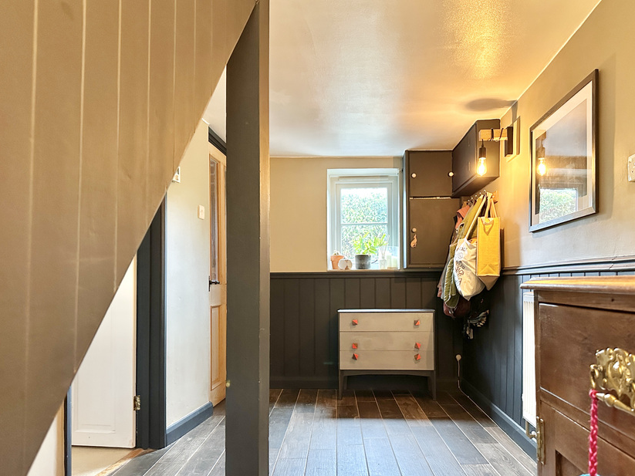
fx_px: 514
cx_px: 351
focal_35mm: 28
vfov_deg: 49.6
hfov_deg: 63.3
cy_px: 272
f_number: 1.78
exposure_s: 1/33
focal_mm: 6.86
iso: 640
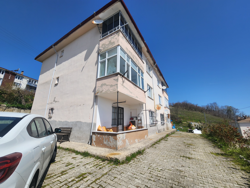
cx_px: 125
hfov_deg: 106.2
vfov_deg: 89.9
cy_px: 94
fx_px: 94
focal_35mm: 13
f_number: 2.2
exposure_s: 1/3092
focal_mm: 2.2
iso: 50
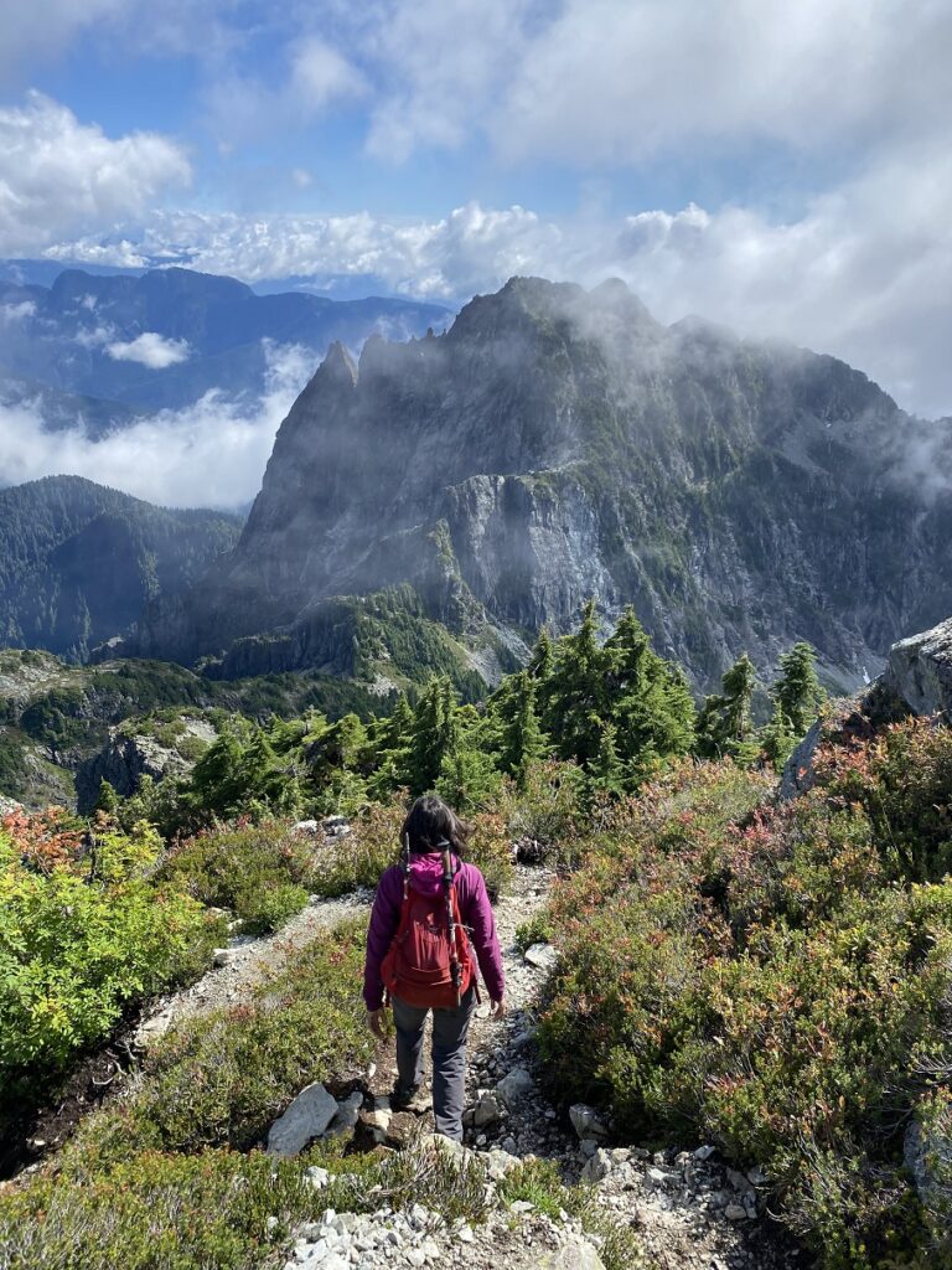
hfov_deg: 53.1
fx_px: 953
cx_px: 476
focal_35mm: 26
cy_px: 635
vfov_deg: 67.3
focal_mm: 4.25
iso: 32
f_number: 1.8
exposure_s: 1/2463
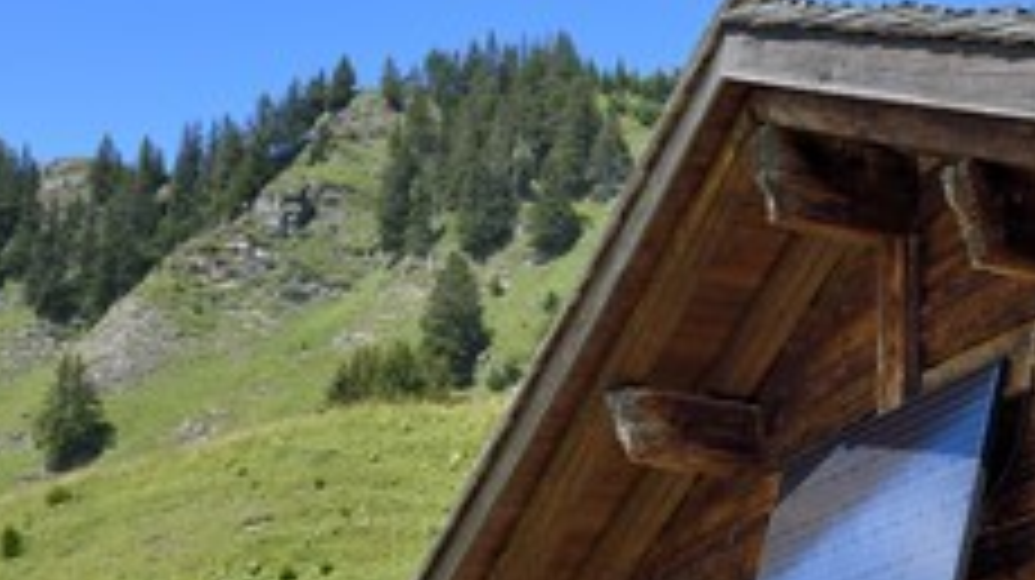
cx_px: 886
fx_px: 2359
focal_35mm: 86
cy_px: 535
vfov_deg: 13.9
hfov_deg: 24.2
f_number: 9
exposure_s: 1/250
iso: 200
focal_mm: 45
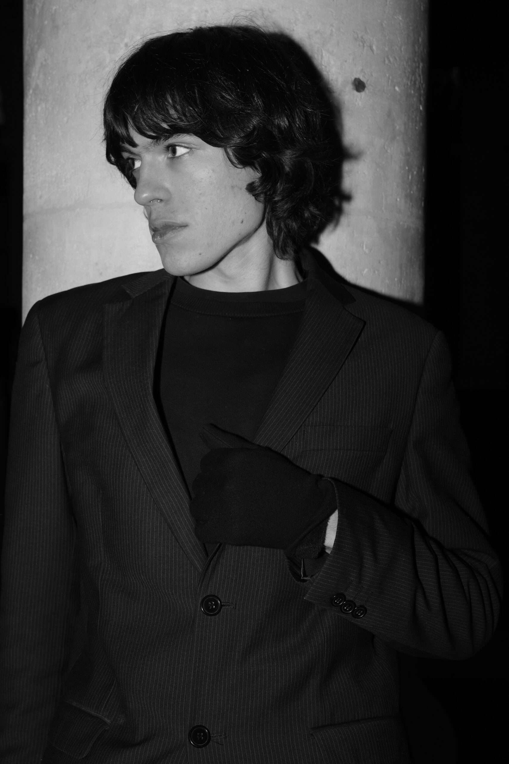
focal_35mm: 50
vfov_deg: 39.6
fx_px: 1060
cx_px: 254
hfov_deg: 27.0
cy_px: 382
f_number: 5.6
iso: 500
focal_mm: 33.2
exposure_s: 1/125
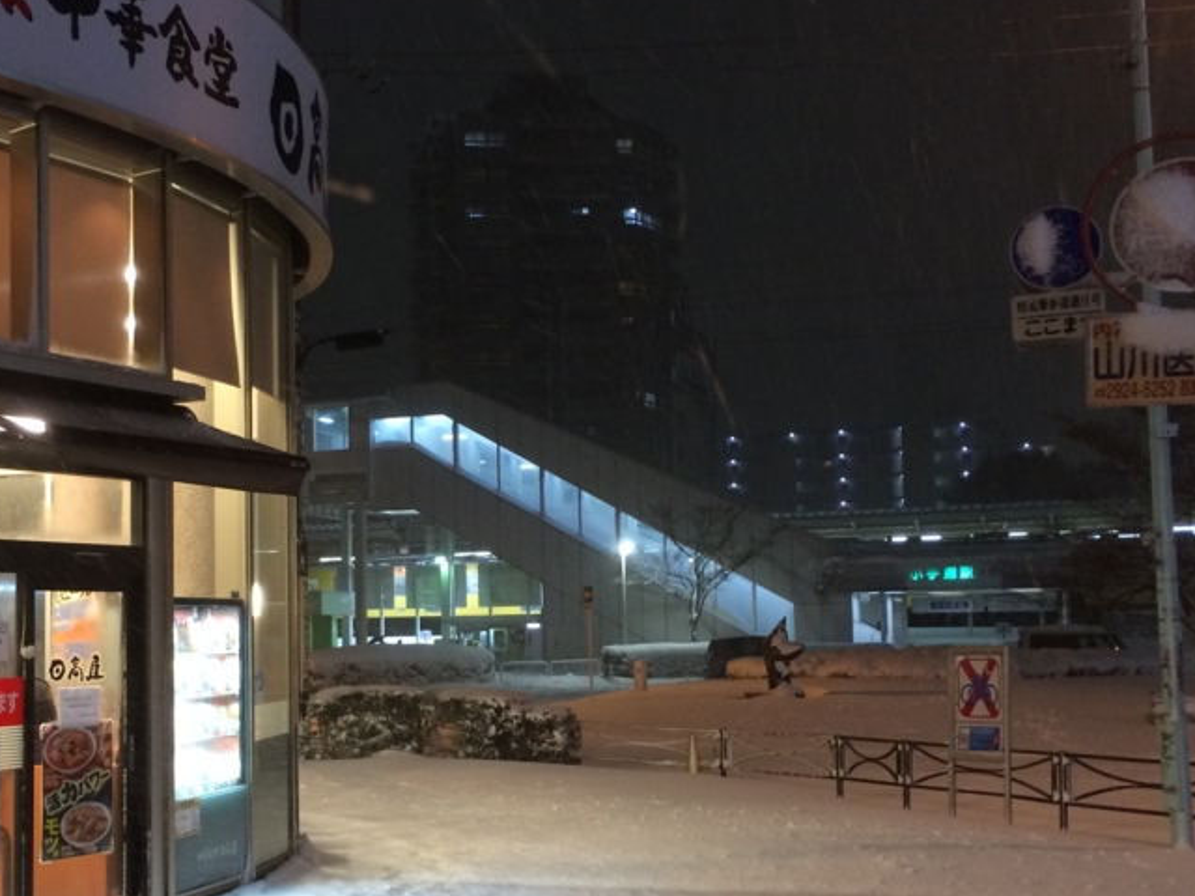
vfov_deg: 30.2
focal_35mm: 48
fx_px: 1657
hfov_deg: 39.2
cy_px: 526
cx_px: 405
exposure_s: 1/33
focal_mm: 4.12
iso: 200
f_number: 2.2
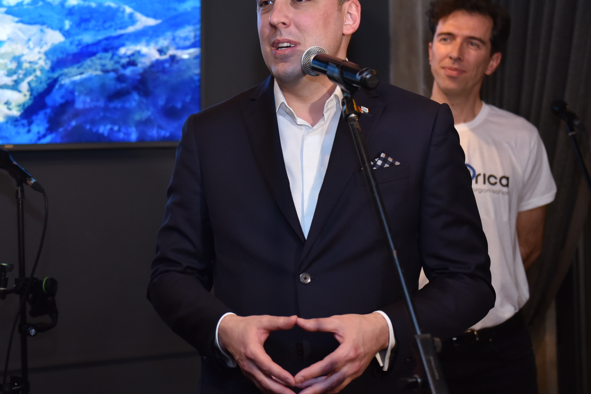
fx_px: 1264
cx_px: 151
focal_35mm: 77
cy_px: 180
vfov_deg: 17.7
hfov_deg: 26.0
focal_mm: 50
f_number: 3.2
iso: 1600
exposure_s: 1/100
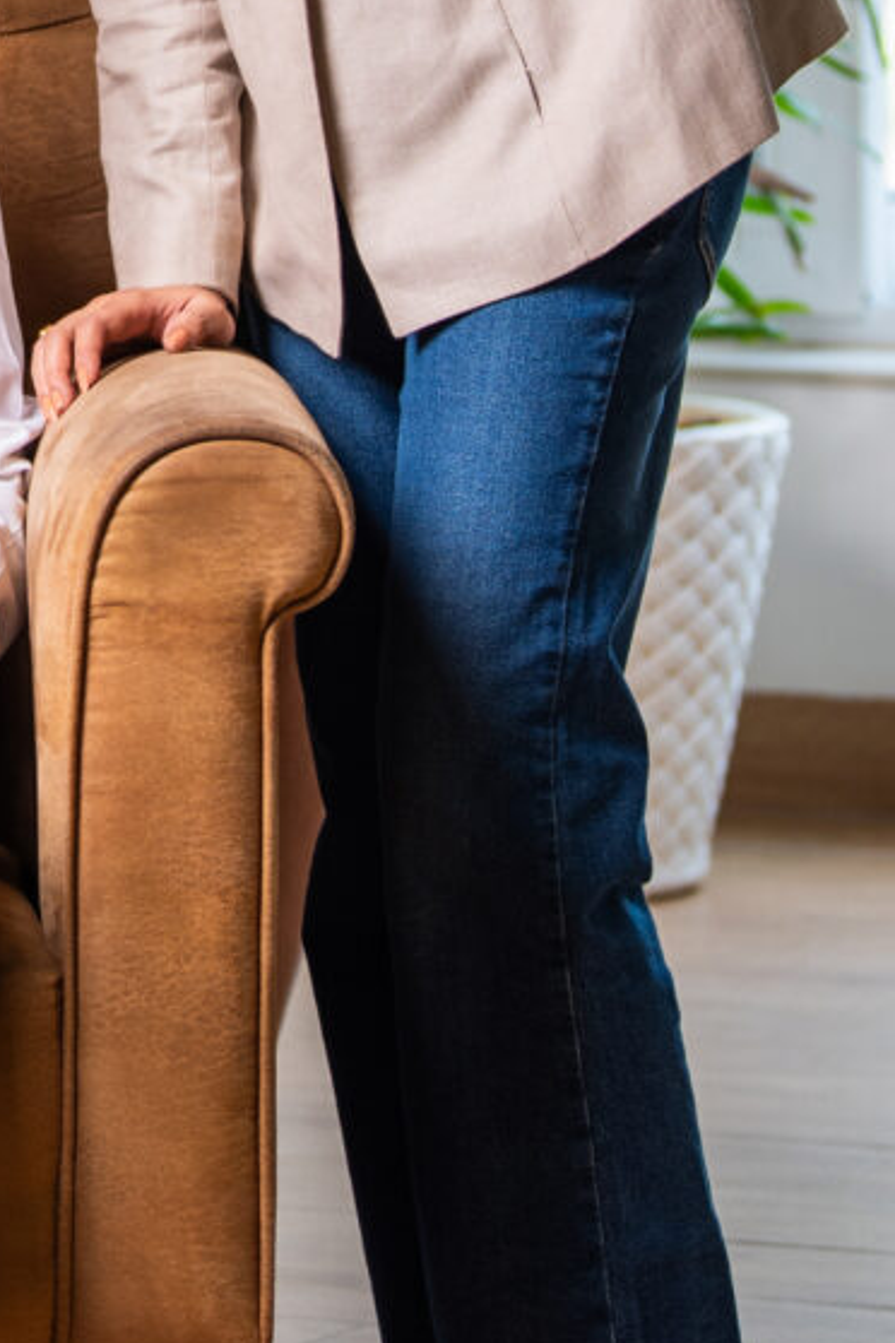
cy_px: -183
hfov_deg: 3.3
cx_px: -360
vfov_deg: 5.0
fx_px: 15400
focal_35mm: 413
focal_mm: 90
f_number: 3.2
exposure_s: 1/125
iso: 125
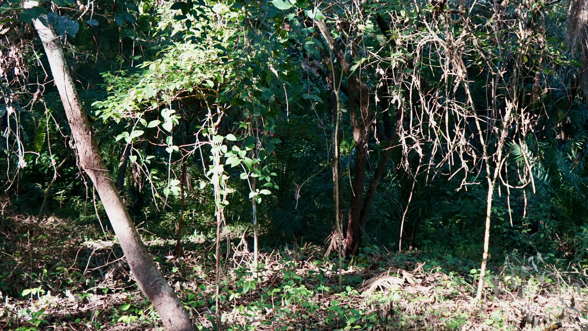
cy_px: 58
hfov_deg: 36.3
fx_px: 889
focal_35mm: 57
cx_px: 382
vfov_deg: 20.8
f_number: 4
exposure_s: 1/160
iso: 500
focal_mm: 28
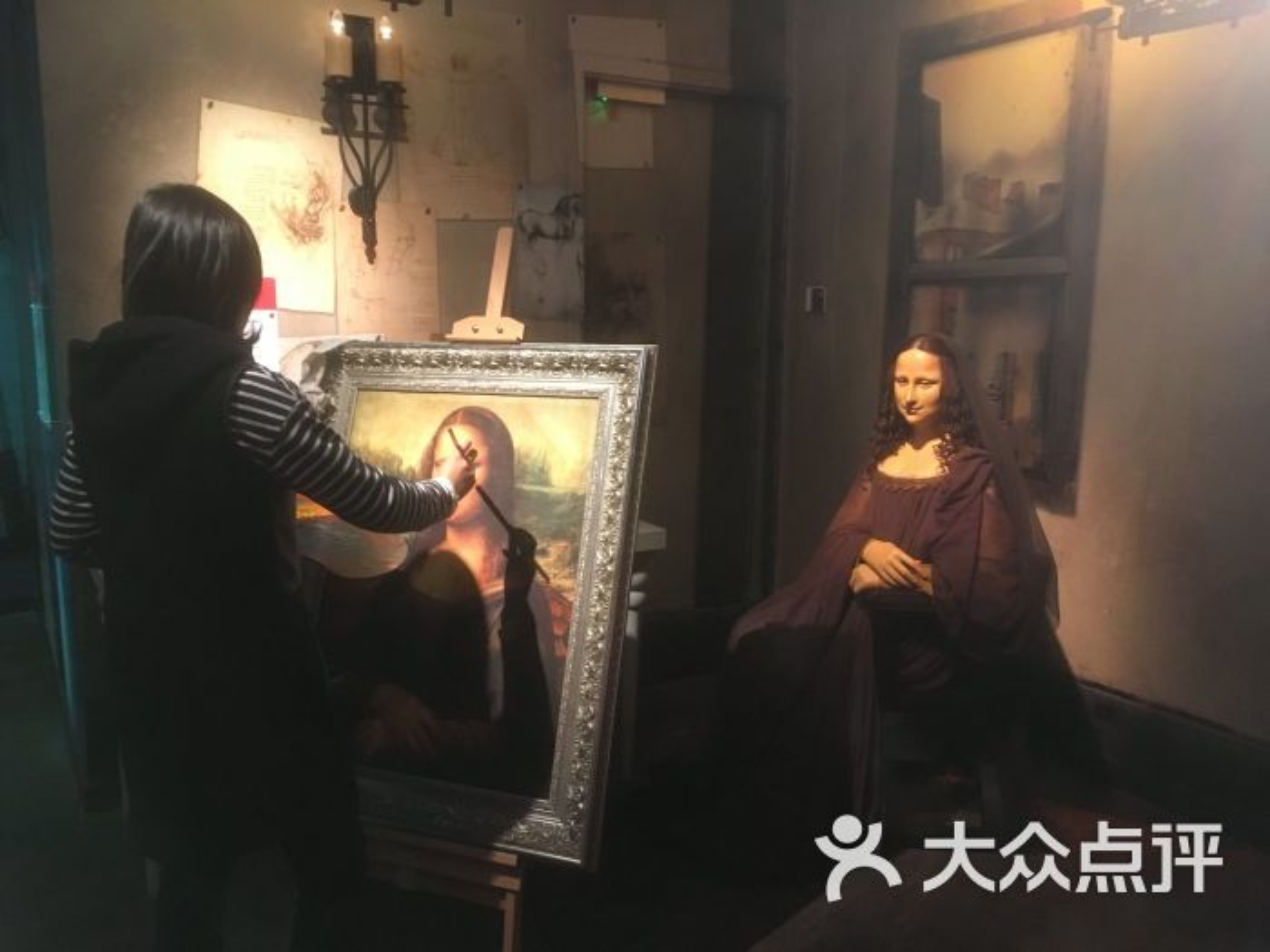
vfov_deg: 48.2
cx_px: 635
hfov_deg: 61.7
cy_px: 476
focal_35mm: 29
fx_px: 1064
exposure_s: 1/25
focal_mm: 4.15
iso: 200
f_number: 2.2
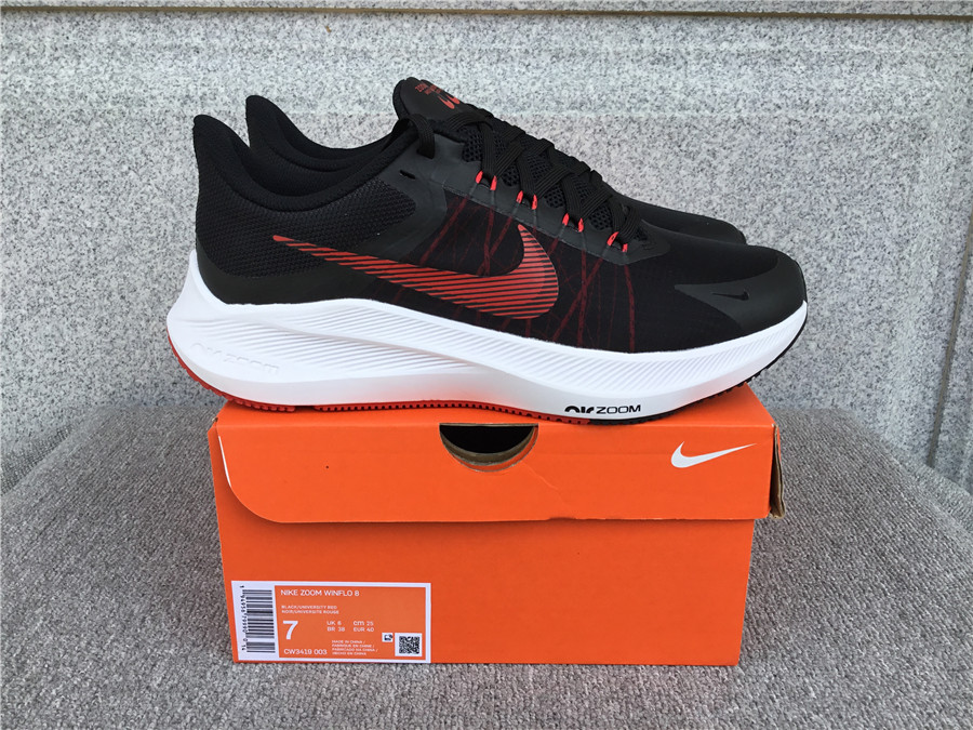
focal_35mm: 31
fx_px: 871
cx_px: 486
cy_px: 365
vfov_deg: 45.4
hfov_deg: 58.4
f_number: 2.4
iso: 25
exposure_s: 1/386
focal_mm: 3.3
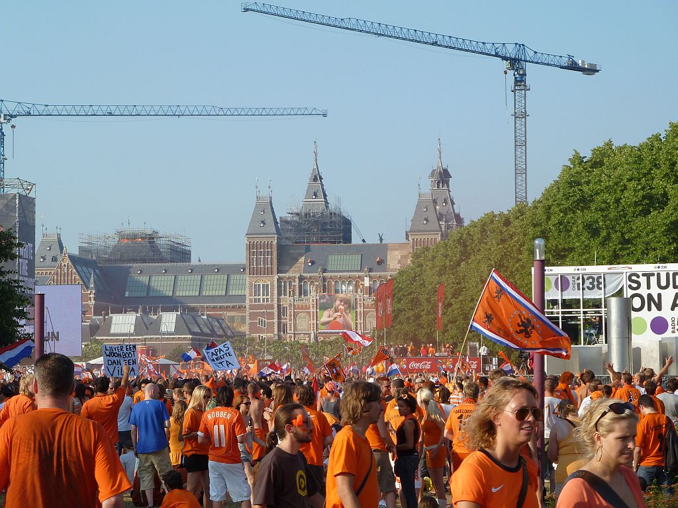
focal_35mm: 104
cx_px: 339
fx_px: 2037
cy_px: 254
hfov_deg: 18.9
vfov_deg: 14.2
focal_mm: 17
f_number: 4.3
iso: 80
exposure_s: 1/400
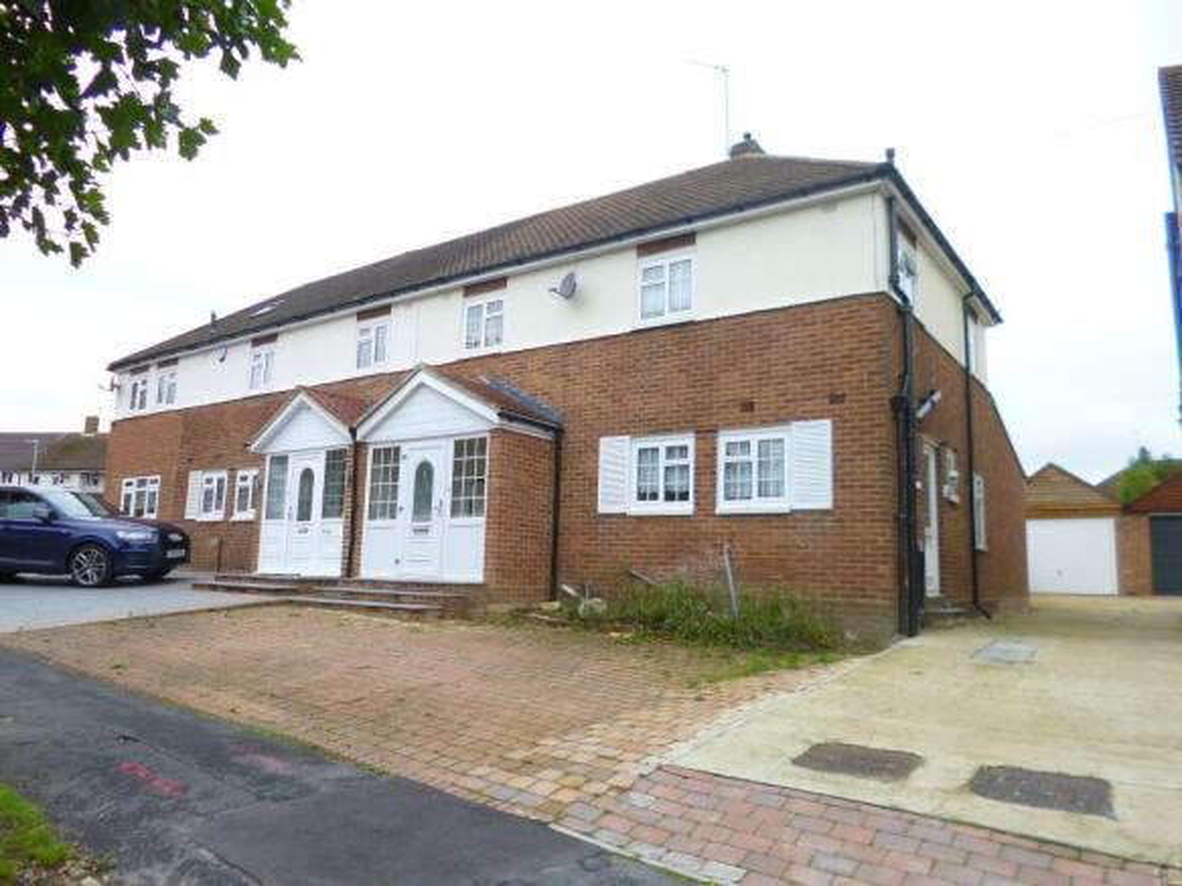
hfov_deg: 71.6
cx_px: 591
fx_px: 819
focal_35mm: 24
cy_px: 443
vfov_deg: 56.8
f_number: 2.5
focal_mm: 4.3
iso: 100
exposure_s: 1/320
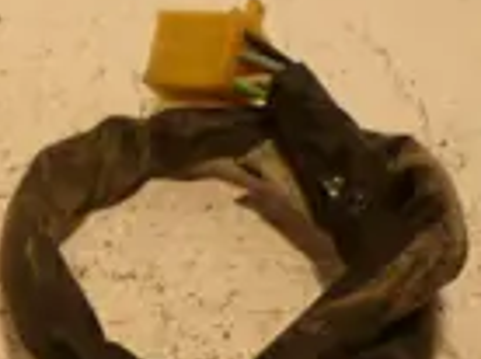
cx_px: -171
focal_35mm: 115
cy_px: 488
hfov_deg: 16.1
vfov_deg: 12.4
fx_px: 1595
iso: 80
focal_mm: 5.5
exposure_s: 1/40
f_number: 2.8
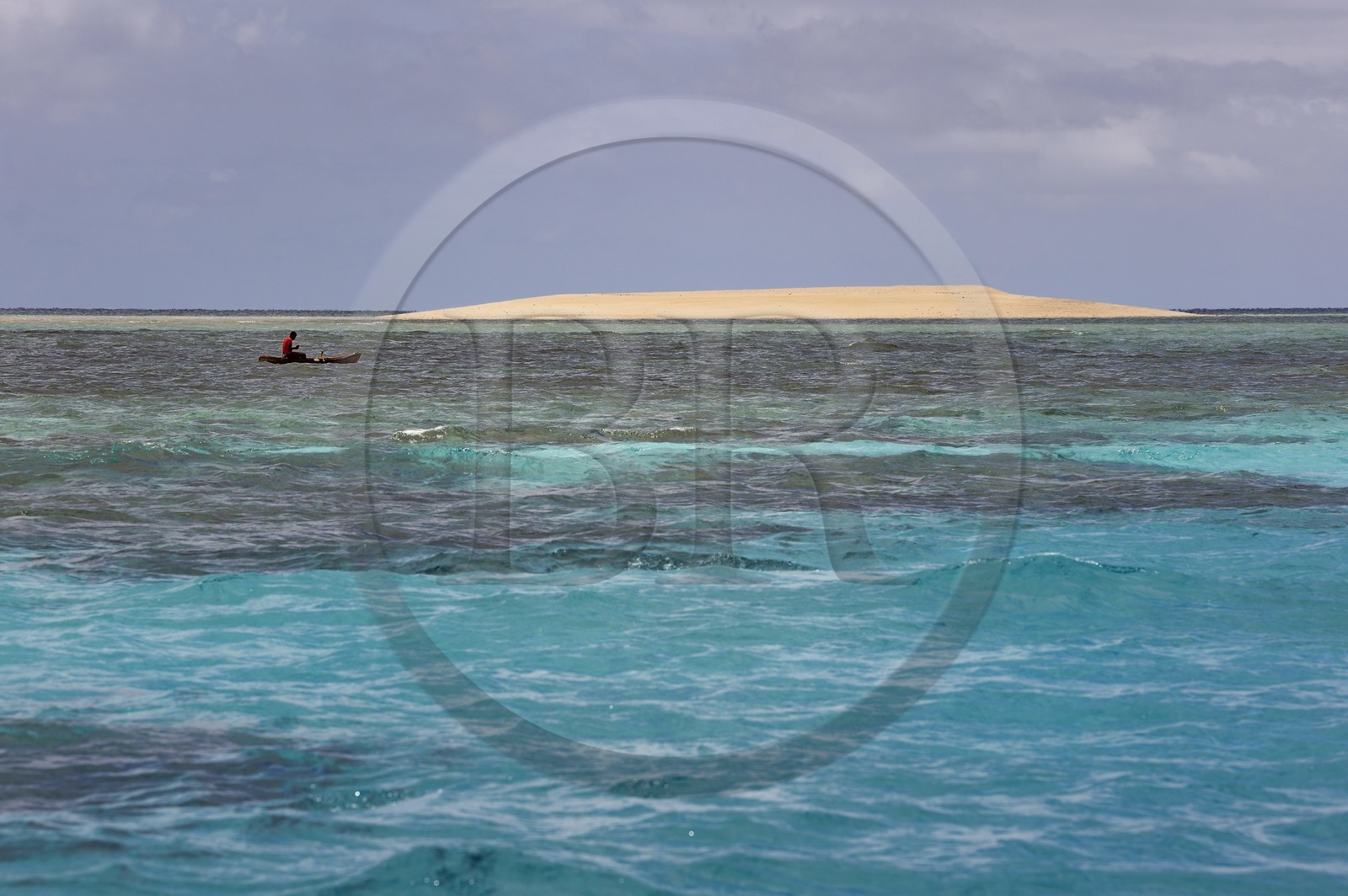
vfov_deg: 6.9
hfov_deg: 10.3
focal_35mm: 200
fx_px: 7483
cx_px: 674
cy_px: 448
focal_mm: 200
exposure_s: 1/800
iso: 200
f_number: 9
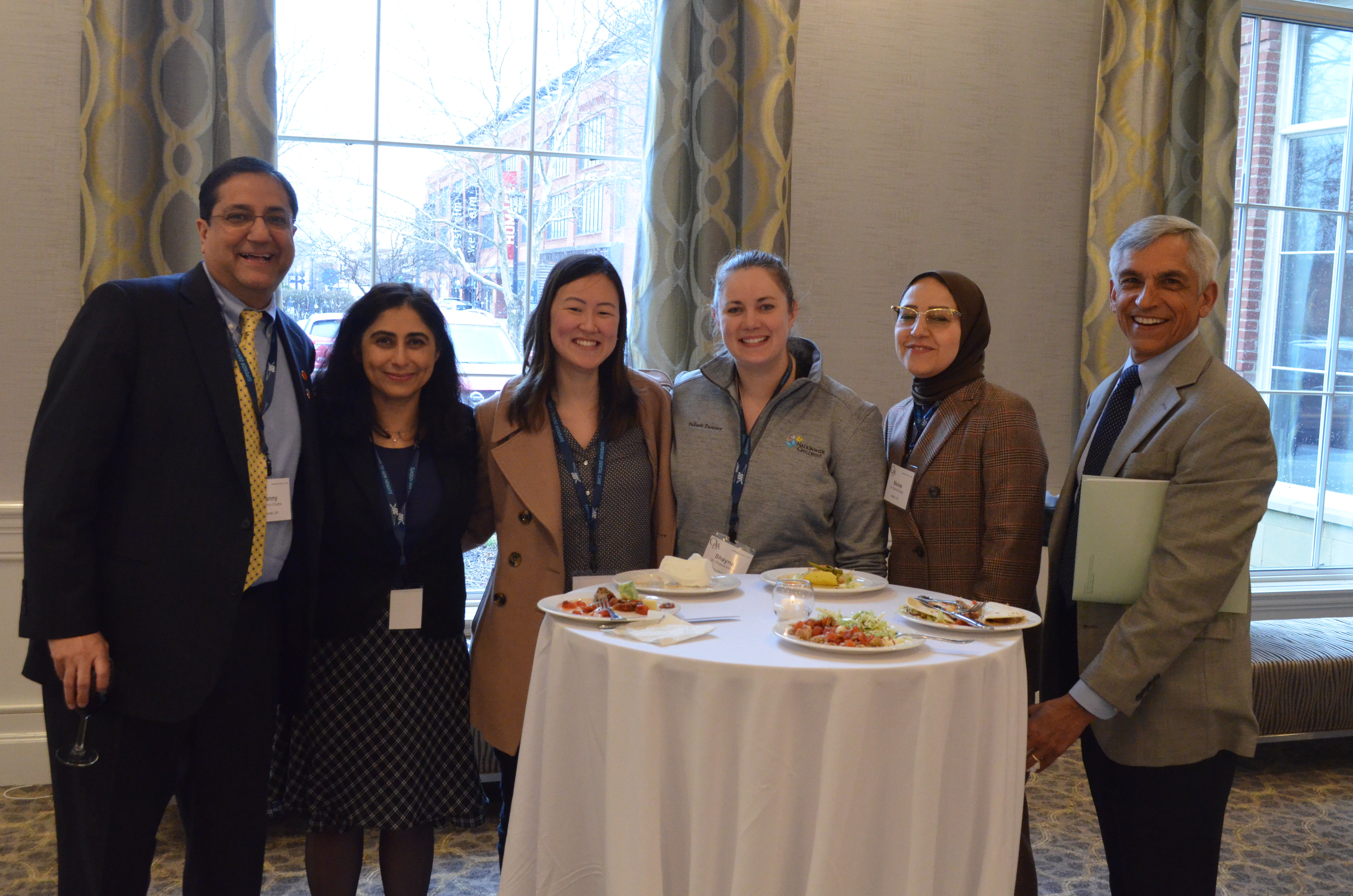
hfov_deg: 53.2
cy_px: 448
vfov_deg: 36.7
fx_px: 1350
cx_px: 676
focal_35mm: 36
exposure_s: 1/60
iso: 3200
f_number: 7.1
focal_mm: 24
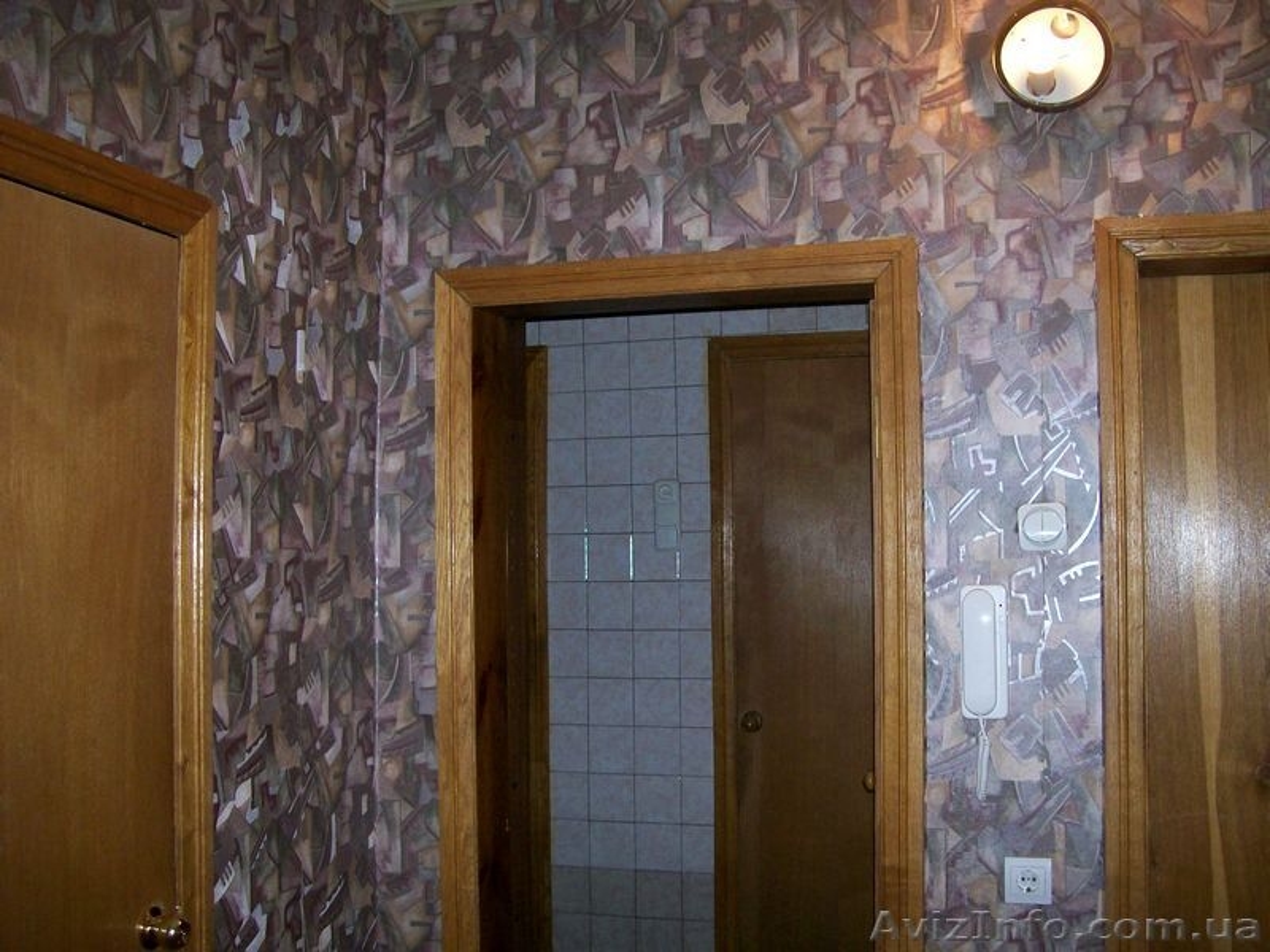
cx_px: 635
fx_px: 1321
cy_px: 476
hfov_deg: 51.4
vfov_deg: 39.7
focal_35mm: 36
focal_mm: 6
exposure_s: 1/64
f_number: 2.7
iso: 140
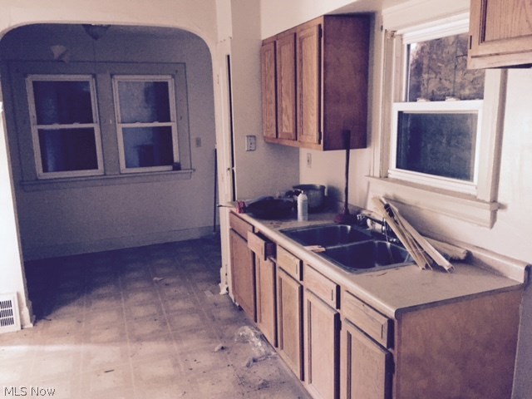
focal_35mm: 29
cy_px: 200
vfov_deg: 48.2
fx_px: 446
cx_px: 266
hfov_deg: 61.7
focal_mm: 4.15
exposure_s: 1/15
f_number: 2.2
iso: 320
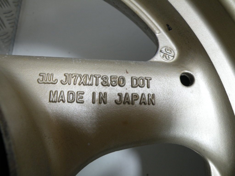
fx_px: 183
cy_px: 88
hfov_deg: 65.3
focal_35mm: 27
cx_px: 118
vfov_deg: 51.4
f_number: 3.2
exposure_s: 1/62
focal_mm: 4.7
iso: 64
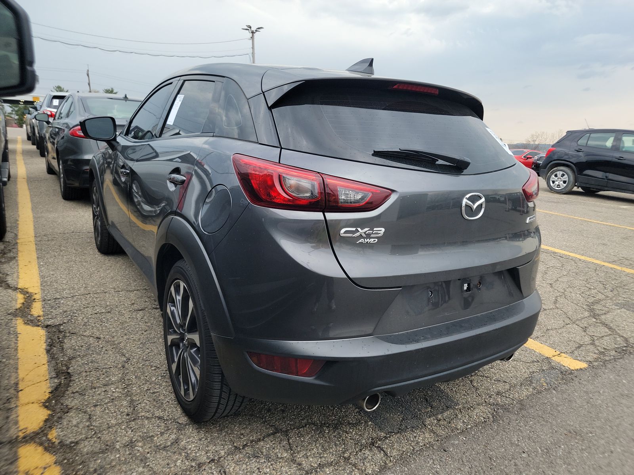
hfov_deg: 71.6
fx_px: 440
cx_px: 317
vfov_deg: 56.8
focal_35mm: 24
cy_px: 238
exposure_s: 1/119
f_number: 1.8
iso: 52
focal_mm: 6.7
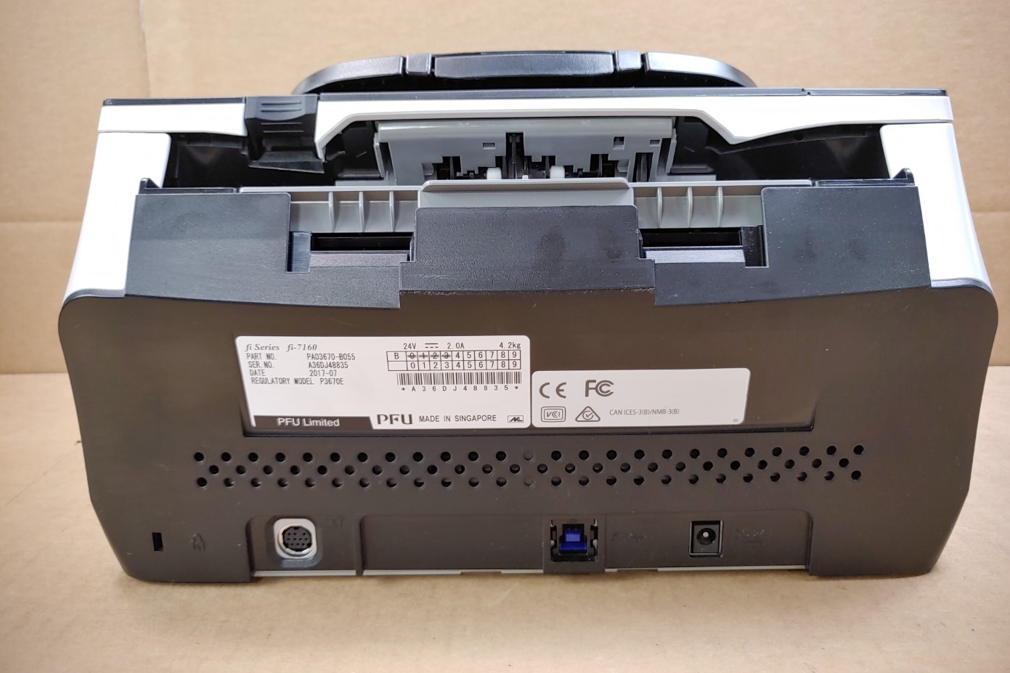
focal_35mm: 28
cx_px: 522
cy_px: 302
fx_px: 785
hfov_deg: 65.5
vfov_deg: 46.3
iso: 50
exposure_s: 1/60
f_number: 1.8
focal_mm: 4.36
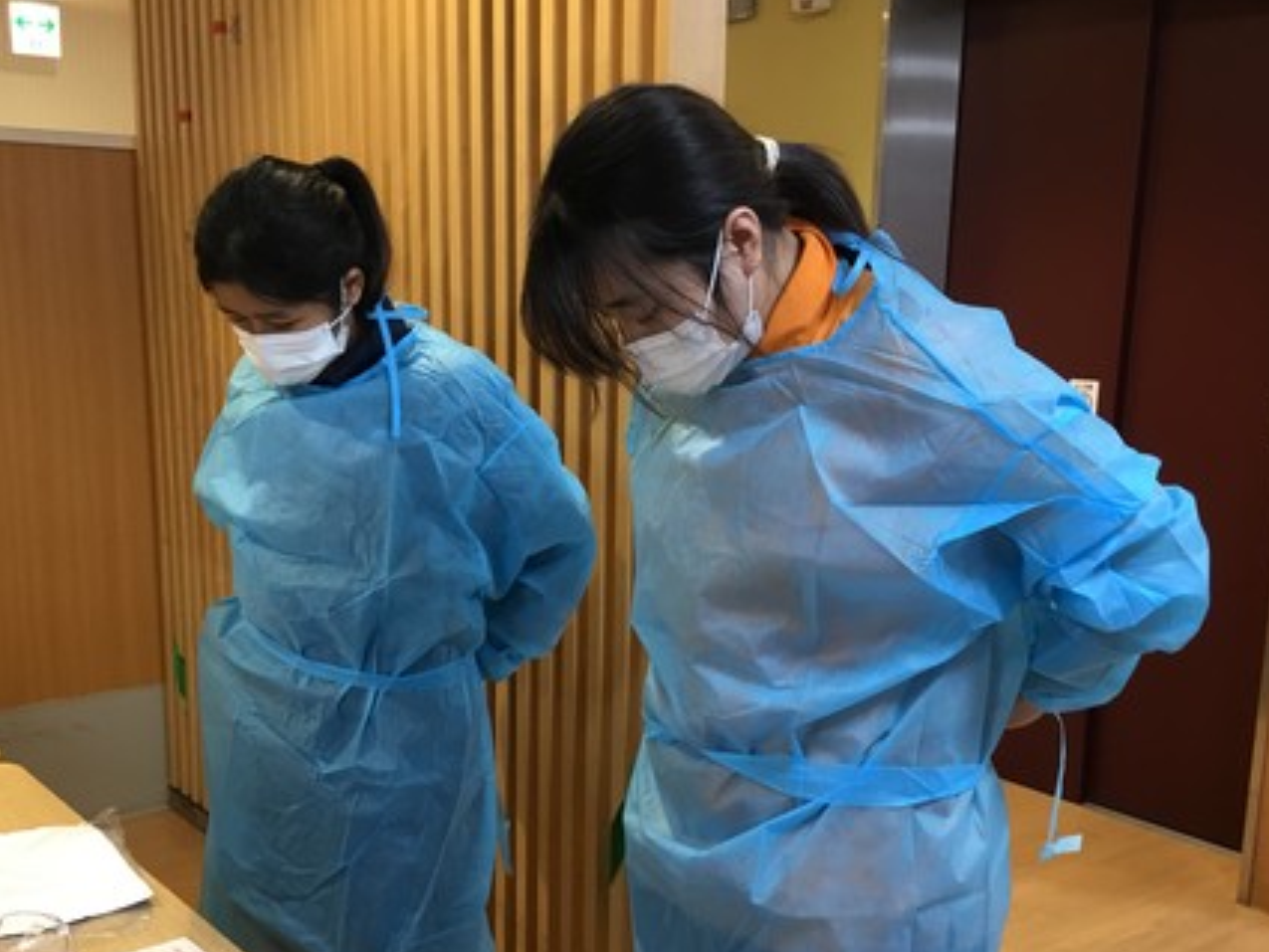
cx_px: 623
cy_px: 591
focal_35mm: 40
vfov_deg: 35.8
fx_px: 1467
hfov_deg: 46.8
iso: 80
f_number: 2.4
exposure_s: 1/30
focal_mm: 3.3
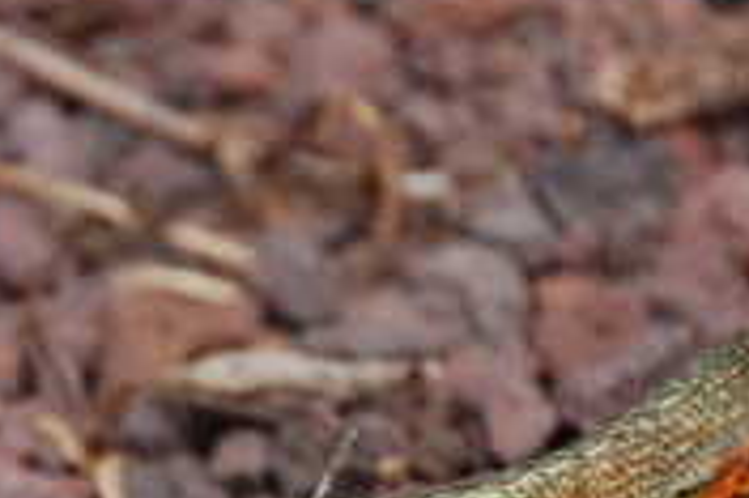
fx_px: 17035
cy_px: 443
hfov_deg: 2.5
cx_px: 166
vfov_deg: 1.7
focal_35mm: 820
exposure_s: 1/500
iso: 200
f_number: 6.3
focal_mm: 175
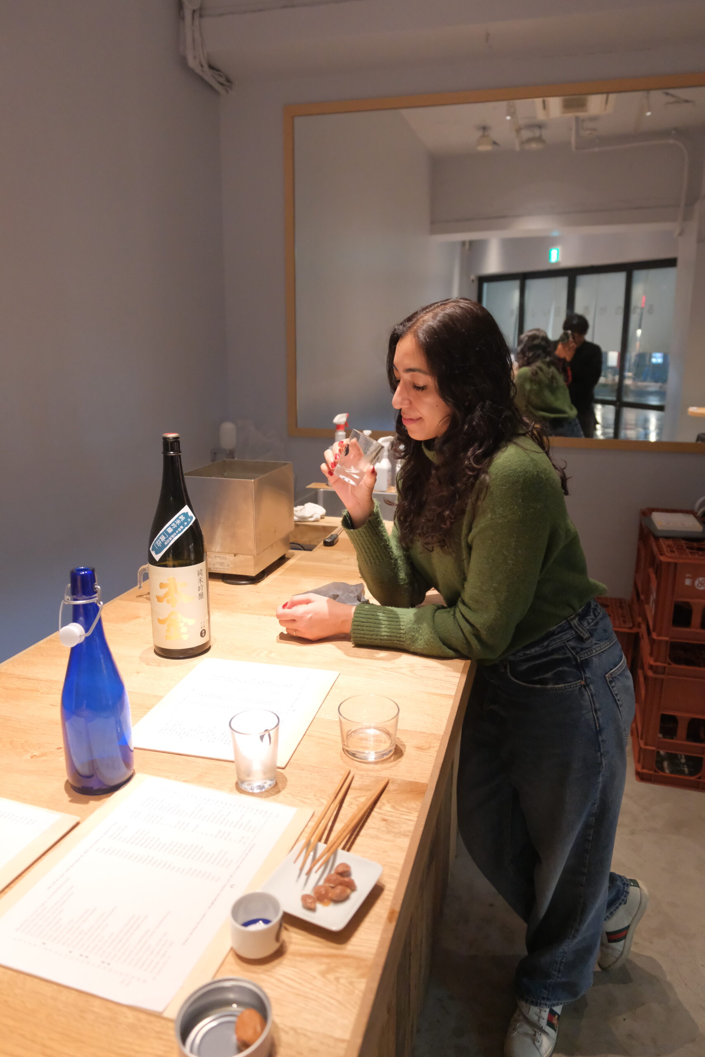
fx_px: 705
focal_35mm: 24
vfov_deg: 73.7
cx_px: 352
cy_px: 528
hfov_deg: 53.1
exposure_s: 1/100
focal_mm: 16
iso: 4000
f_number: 2.8
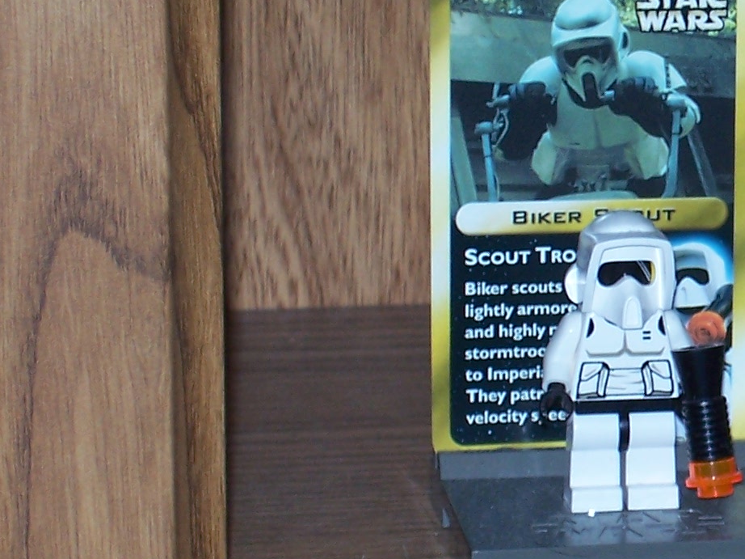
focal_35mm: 285
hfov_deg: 6.9
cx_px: 899
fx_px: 6132
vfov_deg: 5.2
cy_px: 288
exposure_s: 1/90
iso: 80
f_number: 4.6
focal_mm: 16.8
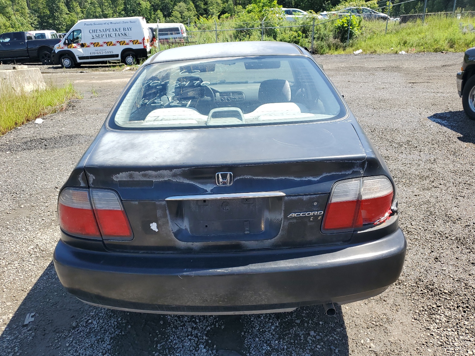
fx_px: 384
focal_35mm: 28
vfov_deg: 49.7
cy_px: 188
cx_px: 232
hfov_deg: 63.4
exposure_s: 1/1250
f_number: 1.5
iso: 50
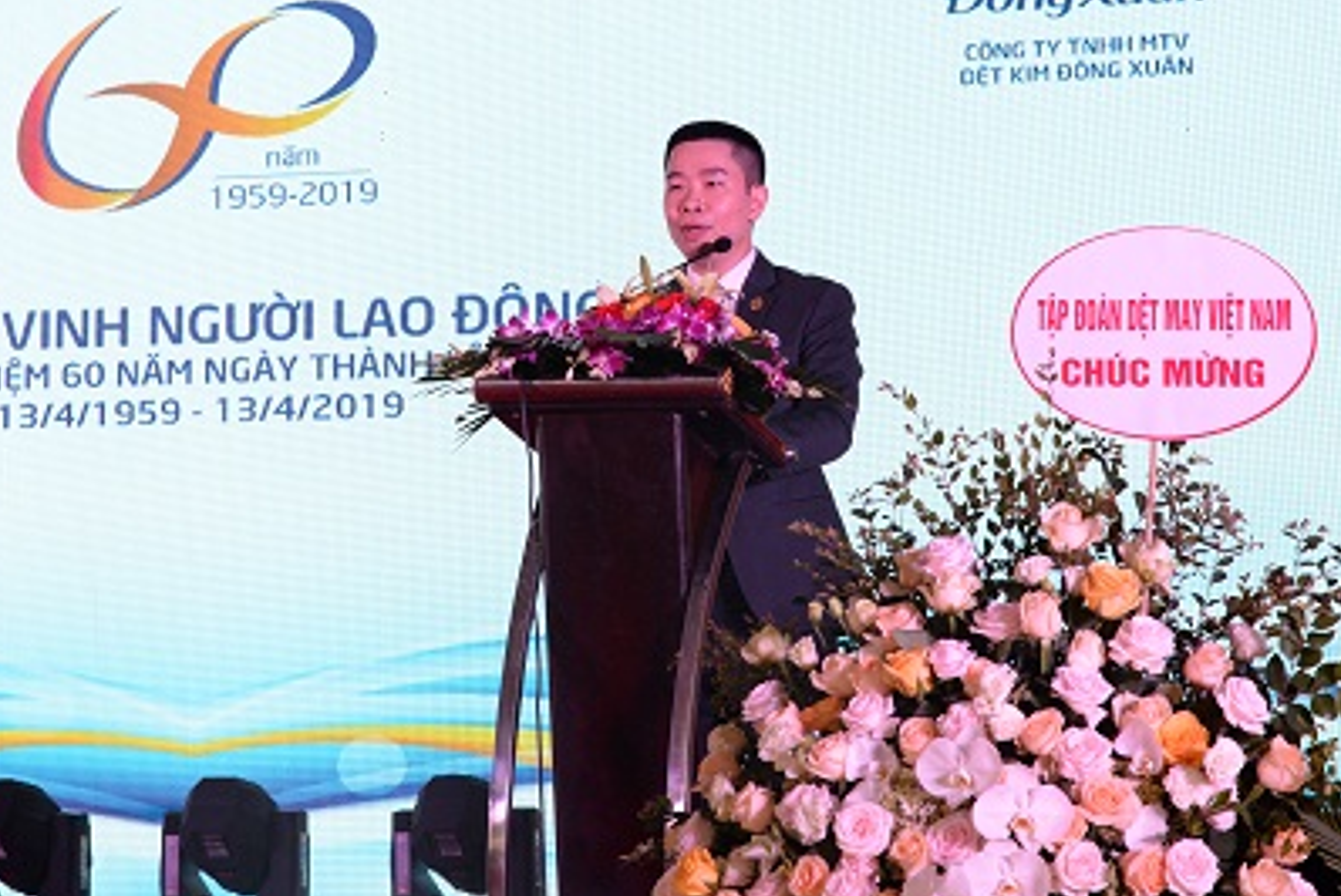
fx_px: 4771
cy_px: 347
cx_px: 583
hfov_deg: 16.0
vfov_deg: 10.7
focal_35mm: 128
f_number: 10
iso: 1000
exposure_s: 1/100
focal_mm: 85
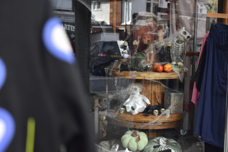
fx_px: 380
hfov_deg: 33.4
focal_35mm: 60
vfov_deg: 22.6
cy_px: 76
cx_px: 114
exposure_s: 1/200
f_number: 5
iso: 800
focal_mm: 40
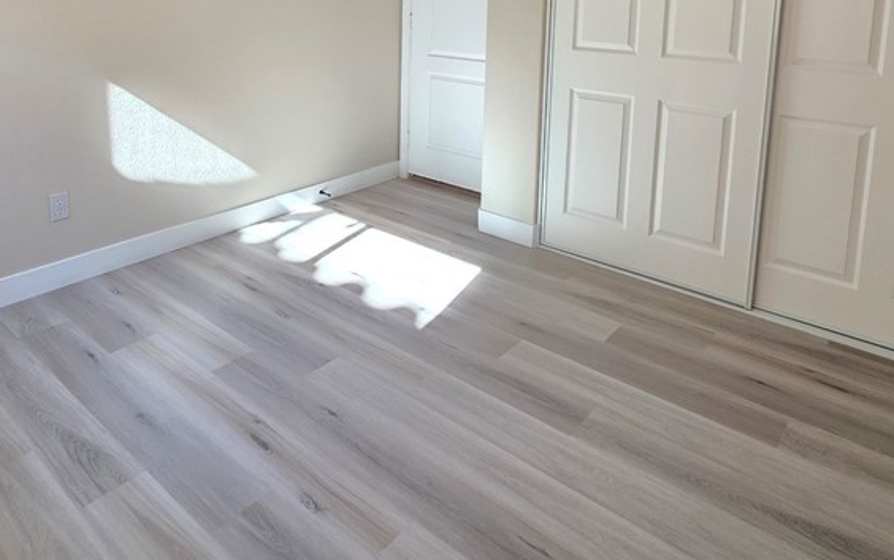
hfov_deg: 72.0
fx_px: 609
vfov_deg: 45.3
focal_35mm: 25
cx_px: 376
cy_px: 68
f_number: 1.9
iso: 250
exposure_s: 1/120
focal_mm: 2.2
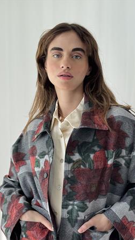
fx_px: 395
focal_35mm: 62
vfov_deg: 33.8
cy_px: 141
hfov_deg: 19.4
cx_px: 69
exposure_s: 1/308
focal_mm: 6.76
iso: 64
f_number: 1.78
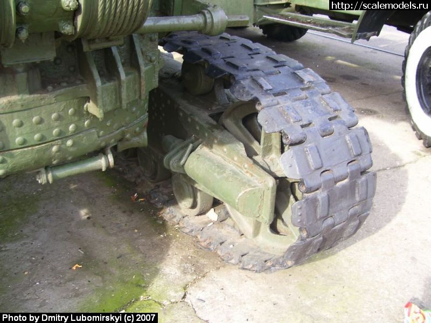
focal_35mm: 37
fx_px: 461
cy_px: 162
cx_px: 216
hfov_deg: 50.1
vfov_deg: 38.7
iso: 80
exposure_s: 1/180
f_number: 2.7
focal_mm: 6
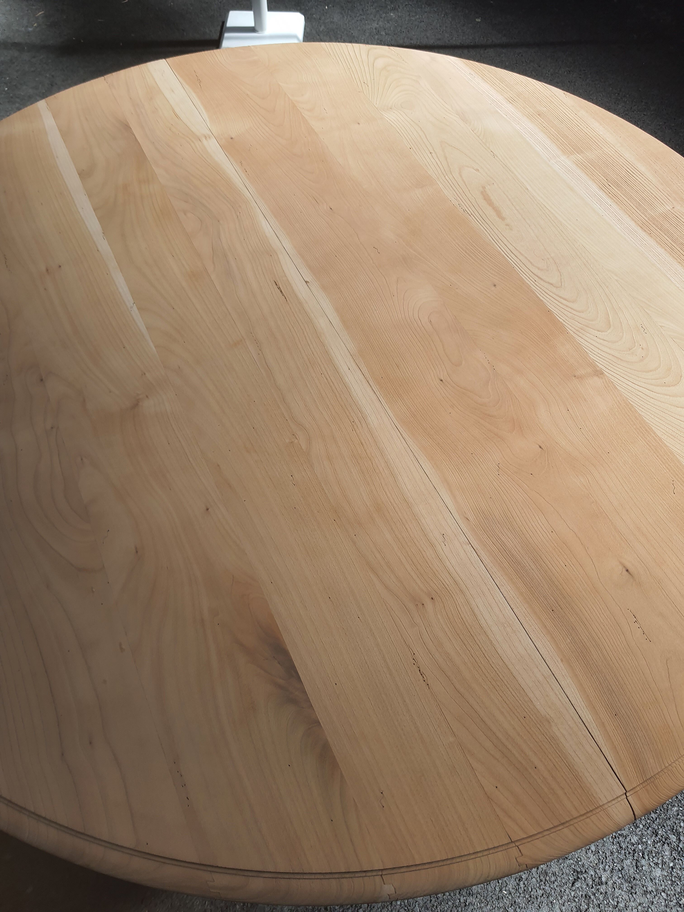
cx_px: 342
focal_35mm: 26
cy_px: 456
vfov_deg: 67.3
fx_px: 685
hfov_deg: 53.1
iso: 50
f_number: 1.7
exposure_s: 1/1168
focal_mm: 4.32
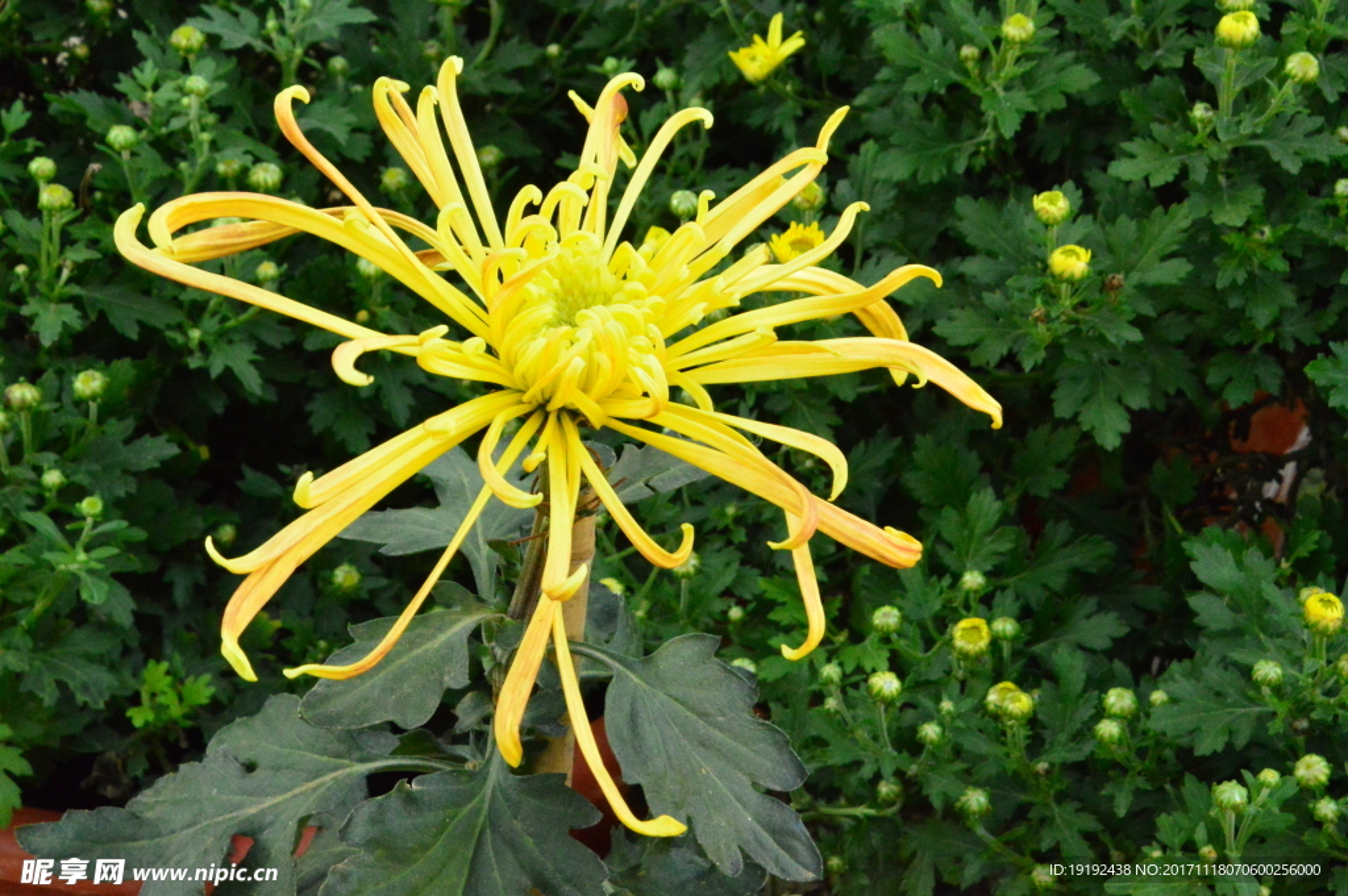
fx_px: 4490
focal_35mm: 120
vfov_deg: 11.4
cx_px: 674
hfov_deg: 17.1
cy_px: 448
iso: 6400
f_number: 18
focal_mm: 80
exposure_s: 1/50
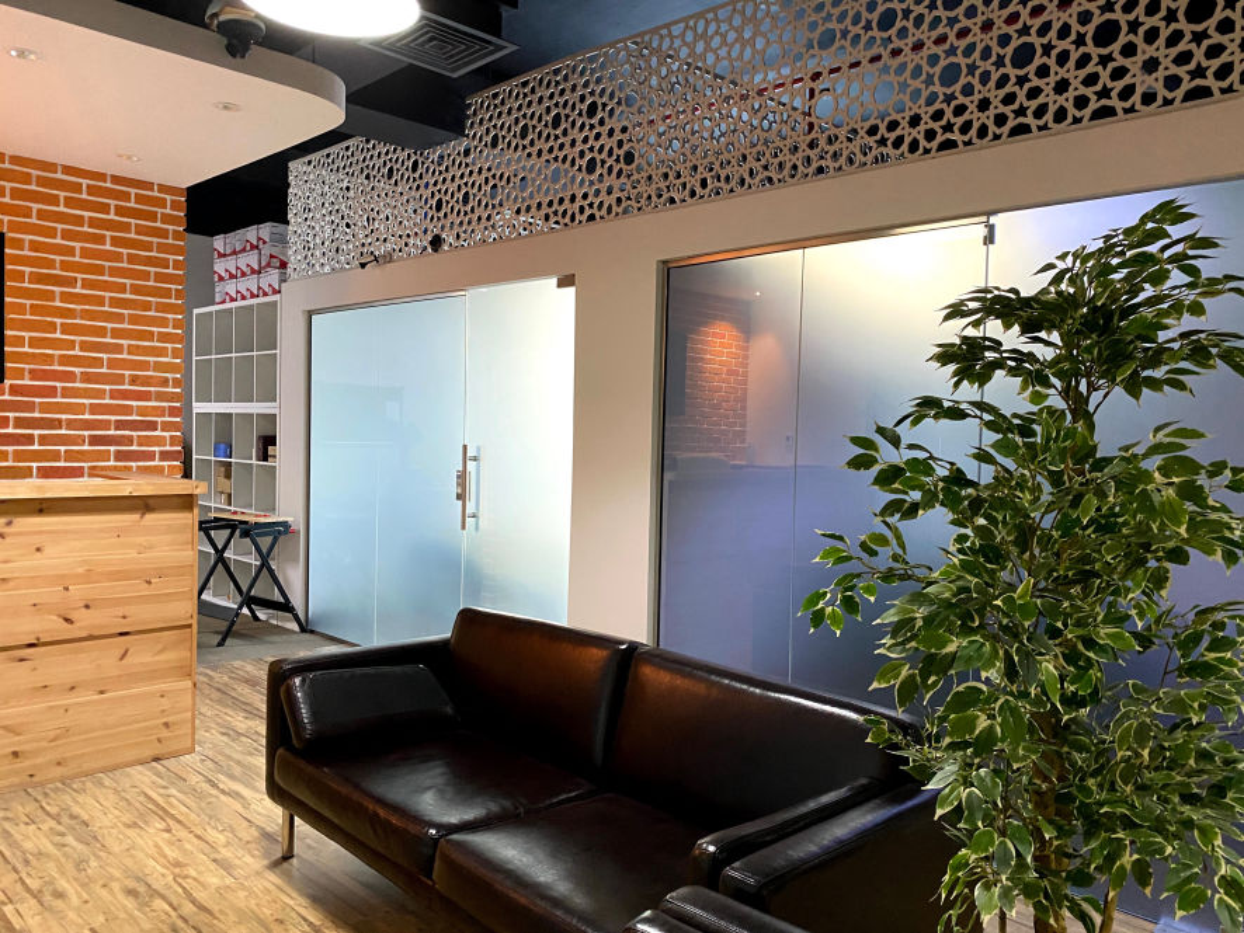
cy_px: 466
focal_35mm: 26
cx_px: 622
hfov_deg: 67.3
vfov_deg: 53.1
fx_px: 935
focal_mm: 4.25
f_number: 1.8
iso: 400
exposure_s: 1/50
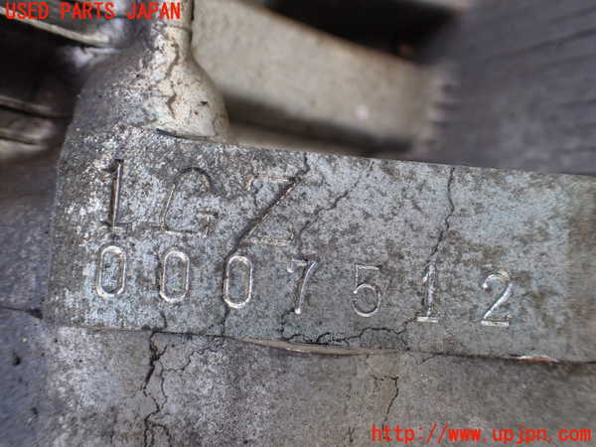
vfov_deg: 46.8
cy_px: 224
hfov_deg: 60.0
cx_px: 298
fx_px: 517
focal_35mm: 30
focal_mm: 5.4
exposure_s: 1/125
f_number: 2.3
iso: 320
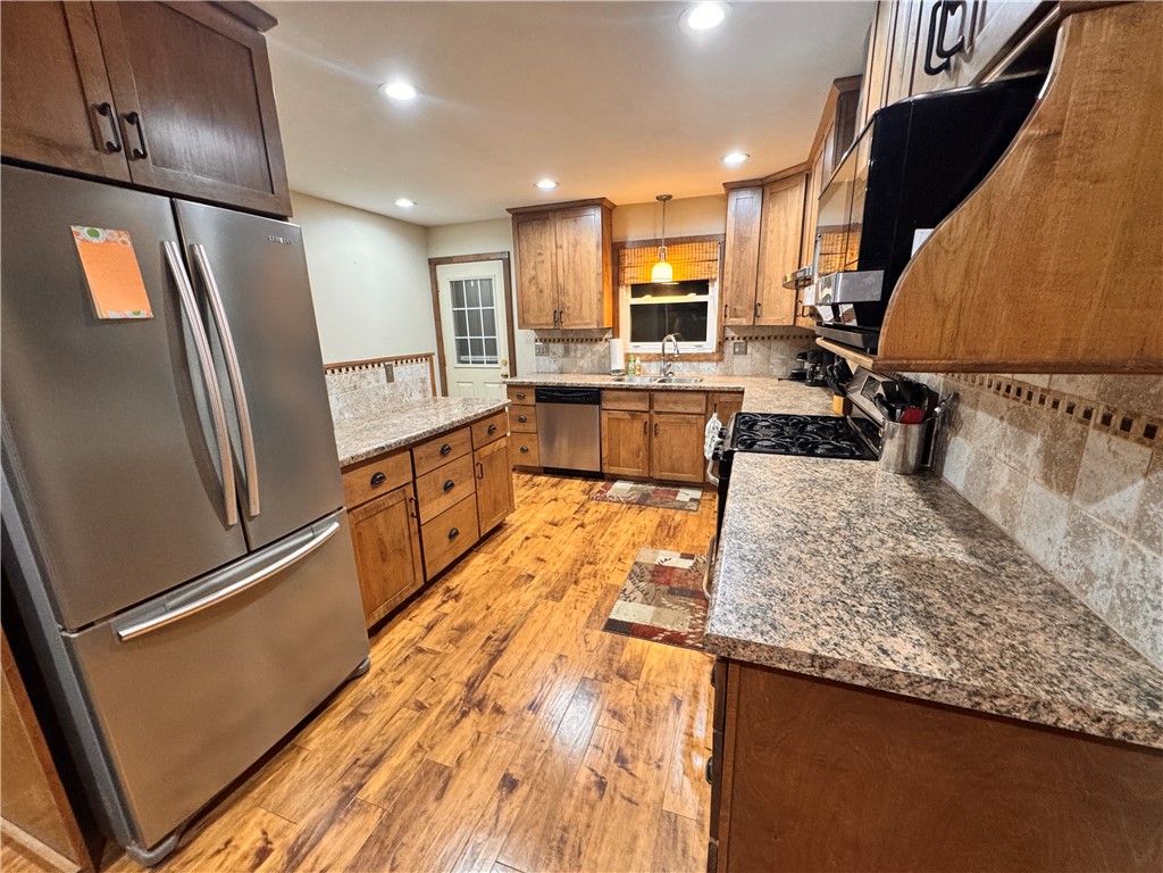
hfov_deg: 102.1
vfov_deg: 85.7
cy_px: 436
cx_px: 582
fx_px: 470
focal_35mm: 14
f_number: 2.2
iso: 400
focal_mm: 2.22
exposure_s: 1/60
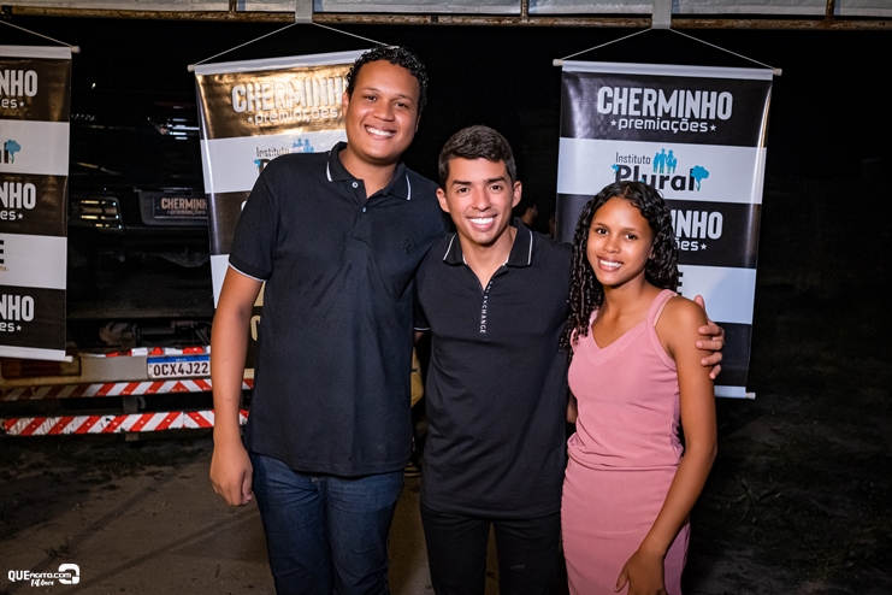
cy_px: 298
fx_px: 892
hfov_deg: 53.1
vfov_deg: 36.9
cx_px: 446
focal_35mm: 36
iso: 2500
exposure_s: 1/320
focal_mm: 24
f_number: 2.8
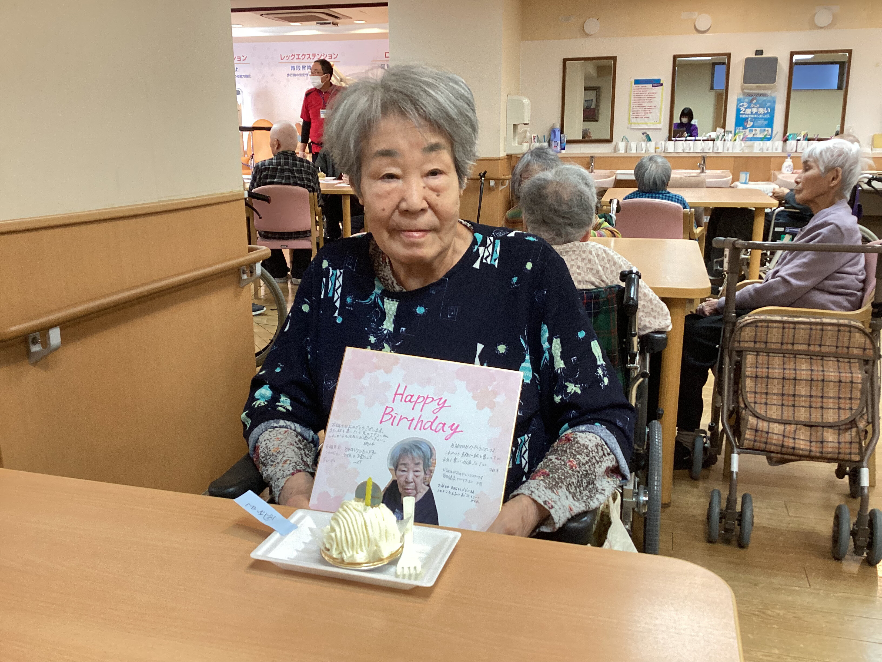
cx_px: 441
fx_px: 790
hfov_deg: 58.4
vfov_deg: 45.4
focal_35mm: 31
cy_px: 331
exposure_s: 1/60
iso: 160
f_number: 2.4
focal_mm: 3.3
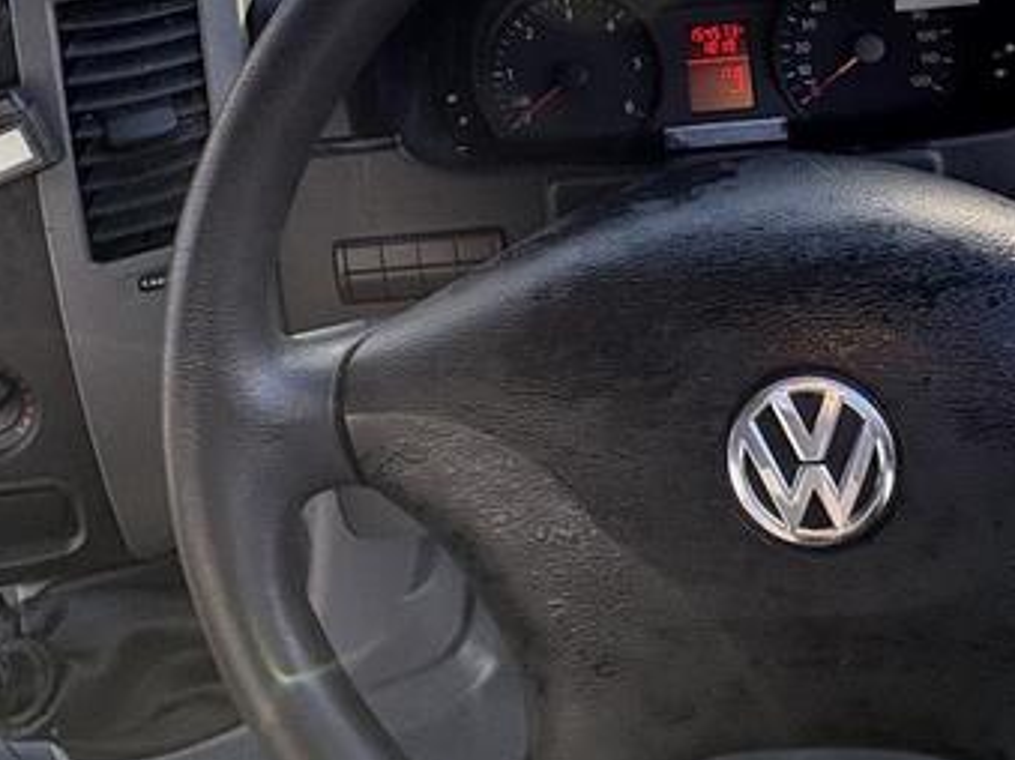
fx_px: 1085
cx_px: 548
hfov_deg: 50.1
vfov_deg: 35.7
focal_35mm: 37
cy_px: 42
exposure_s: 1/115
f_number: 2.2
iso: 64
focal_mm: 2.22
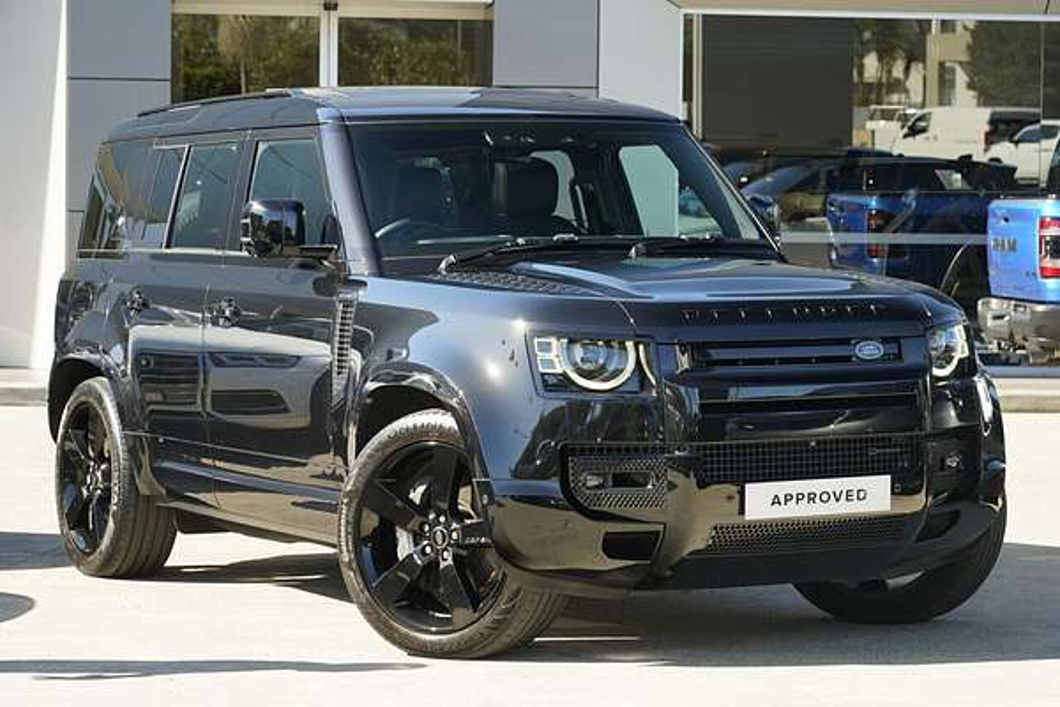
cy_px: 354
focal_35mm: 105
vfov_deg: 13.0
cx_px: 530
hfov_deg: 19.5
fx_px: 3091
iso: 800
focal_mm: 105
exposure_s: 1/250
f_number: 7.1
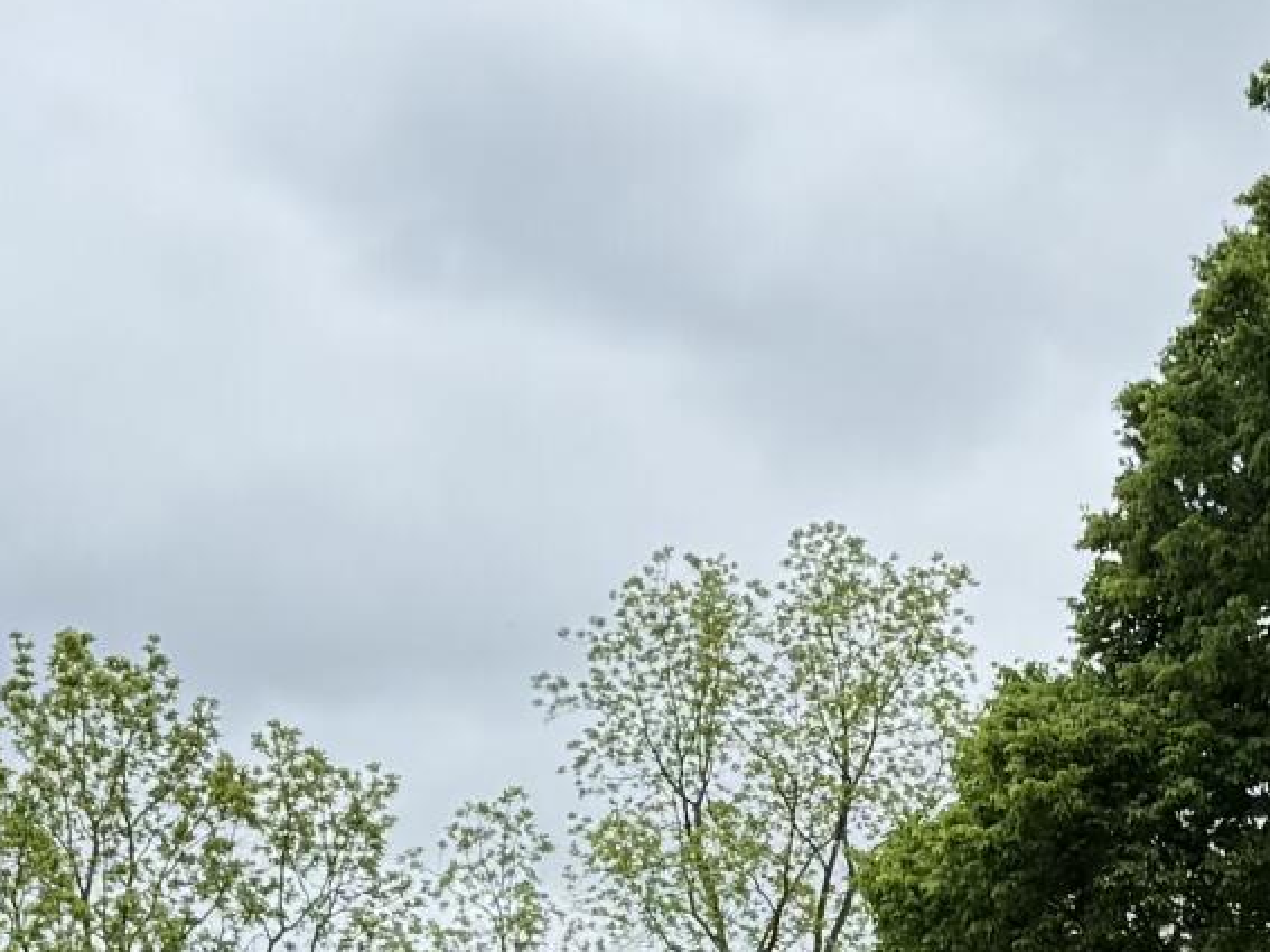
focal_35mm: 127
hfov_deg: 15.0
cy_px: 1360
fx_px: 4658
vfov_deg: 11.3
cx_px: 1550
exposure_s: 1/1524
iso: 80
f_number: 1.78
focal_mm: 6.76
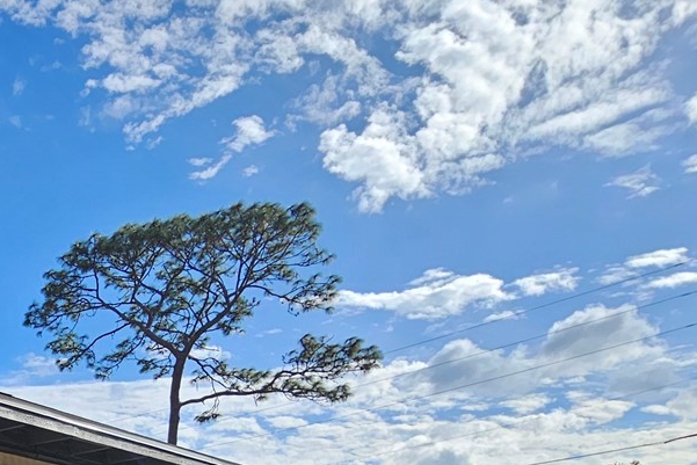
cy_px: 618
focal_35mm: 36
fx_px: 697
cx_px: -133
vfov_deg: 29.2
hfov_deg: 39.2
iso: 50
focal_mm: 2.2
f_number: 2.2
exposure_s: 1/3194
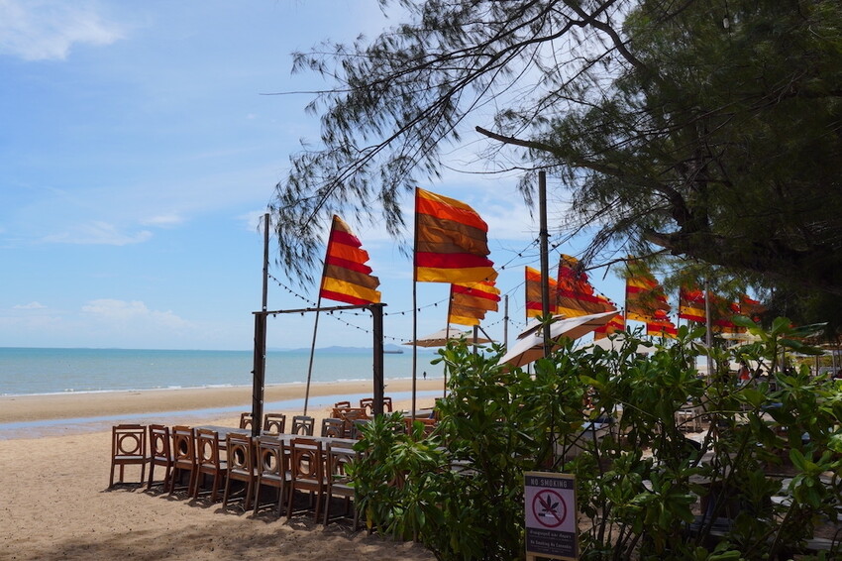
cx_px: 421
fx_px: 666
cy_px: 280
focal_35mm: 28
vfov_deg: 45.6
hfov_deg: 64.6
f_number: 8
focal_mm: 19
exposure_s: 1/400
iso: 125
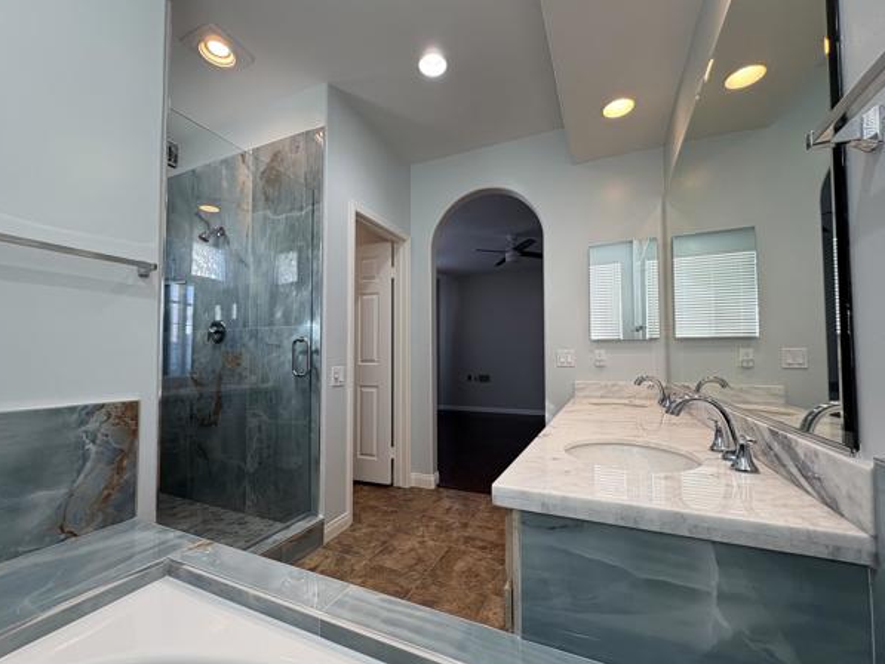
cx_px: 434
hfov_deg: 98.1
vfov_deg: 81.7
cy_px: 344
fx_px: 384
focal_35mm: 15
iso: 160
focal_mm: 2.22
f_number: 2.2
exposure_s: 1/120
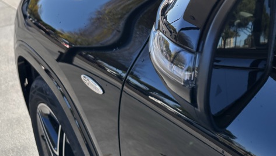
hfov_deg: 42.8
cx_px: 121
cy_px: 16
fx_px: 351
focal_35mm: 48
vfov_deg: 24.3
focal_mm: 5.96
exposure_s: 1/844
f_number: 1.6
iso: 50
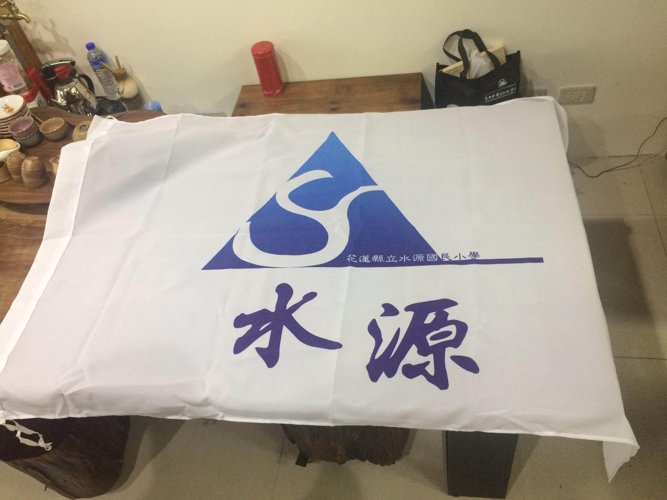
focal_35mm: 29
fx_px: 559
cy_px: 250
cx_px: 334
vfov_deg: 48.2
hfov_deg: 61.7
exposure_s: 1/30
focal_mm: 4.15
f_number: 2.2
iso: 64
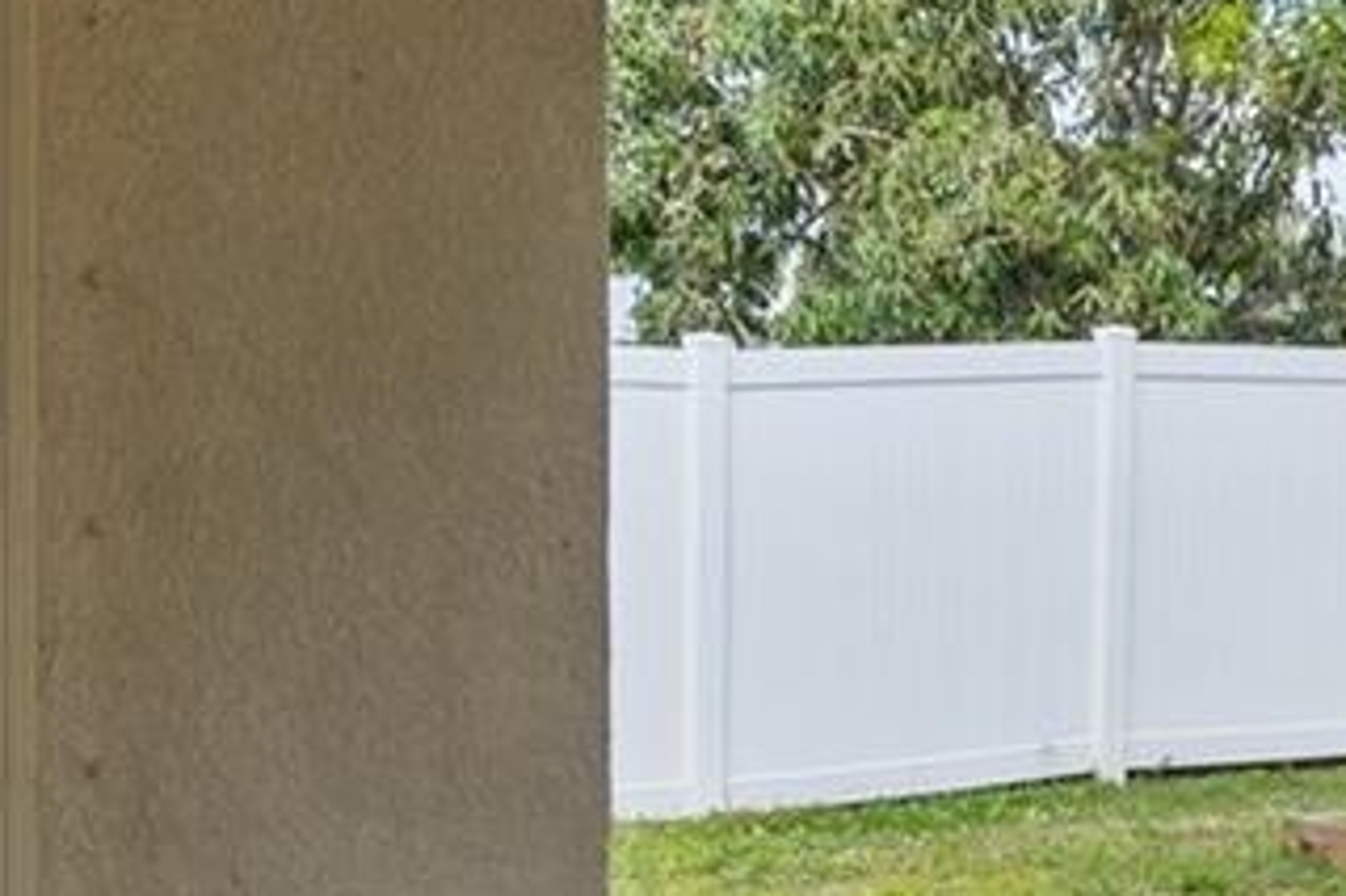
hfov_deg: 24.3
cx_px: 1338
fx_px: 2989
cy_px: 463
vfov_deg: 17.0
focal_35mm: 80
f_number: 8
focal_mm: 16
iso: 400
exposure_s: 1/125
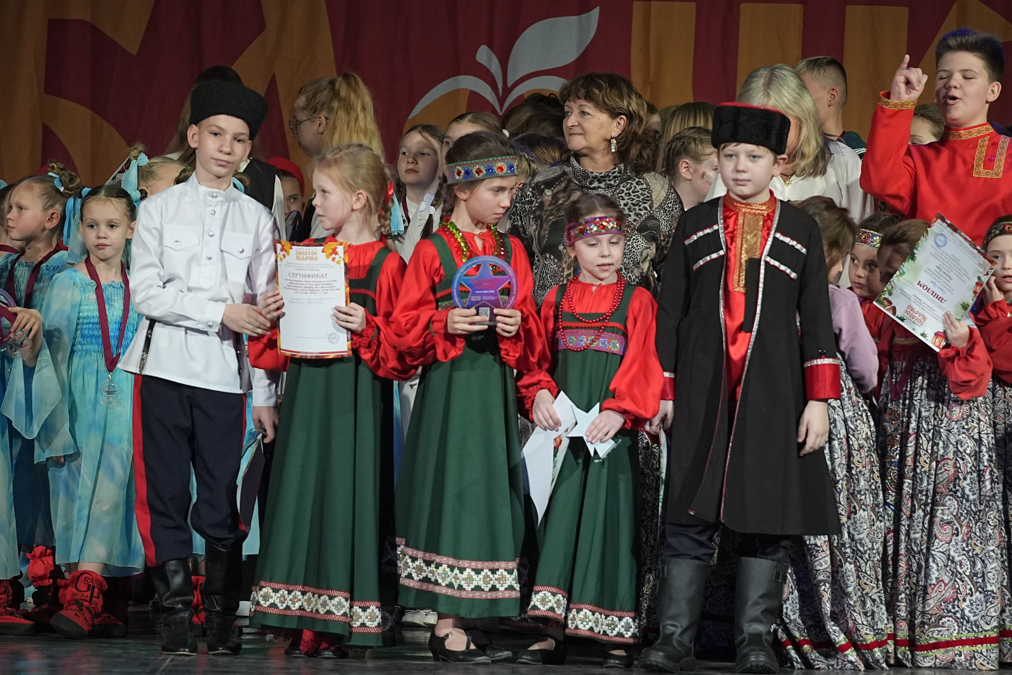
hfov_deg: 9.2
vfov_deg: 6.2
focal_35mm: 223
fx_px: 6269
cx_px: 506
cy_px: 338
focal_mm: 149
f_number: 4
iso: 2500
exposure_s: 1/400
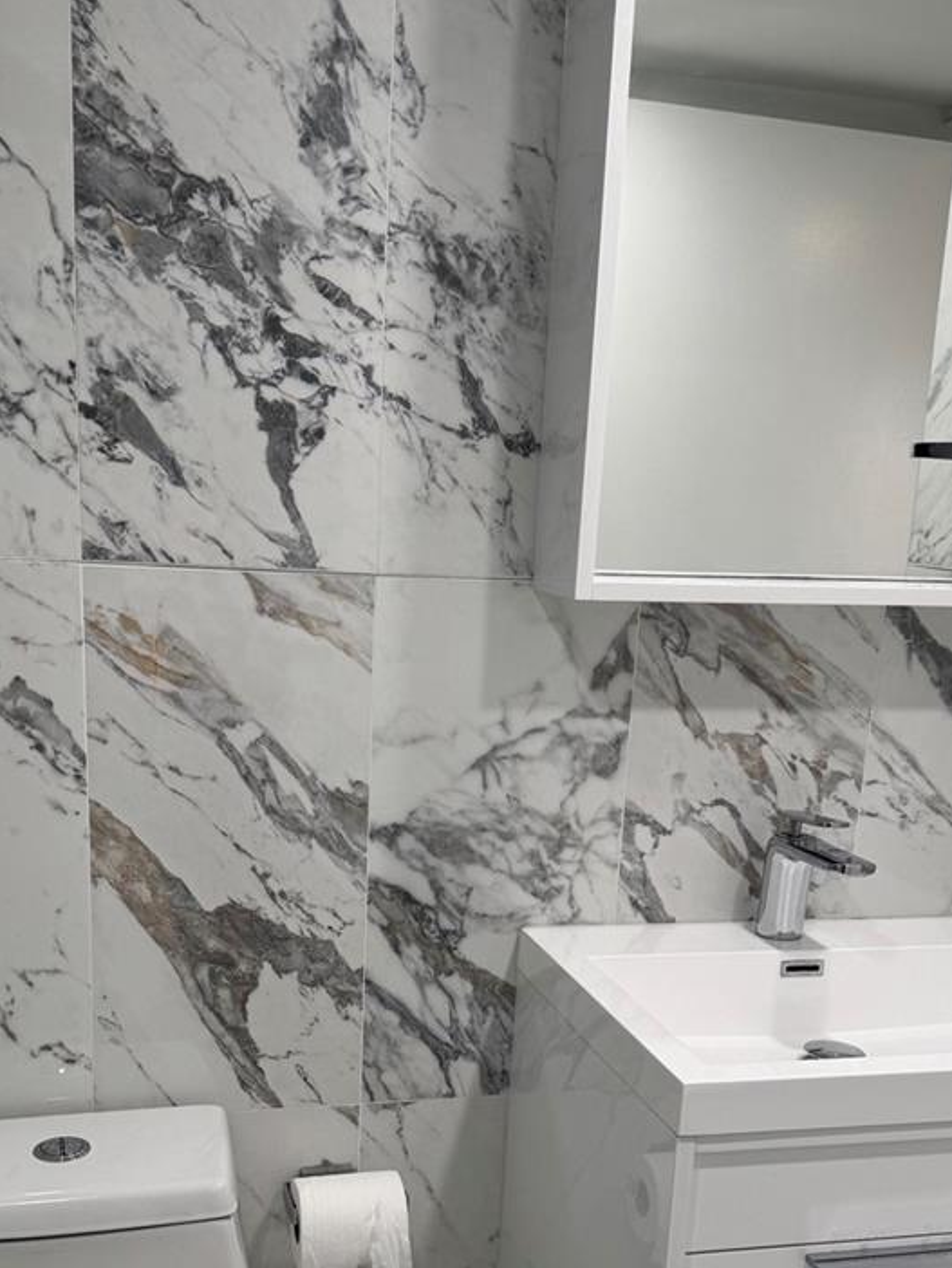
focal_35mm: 41
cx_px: 462
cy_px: 909
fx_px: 1503
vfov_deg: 44.6
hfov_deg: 35.2
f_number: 1.78
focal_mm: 6.76
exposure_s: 1/120
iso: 80
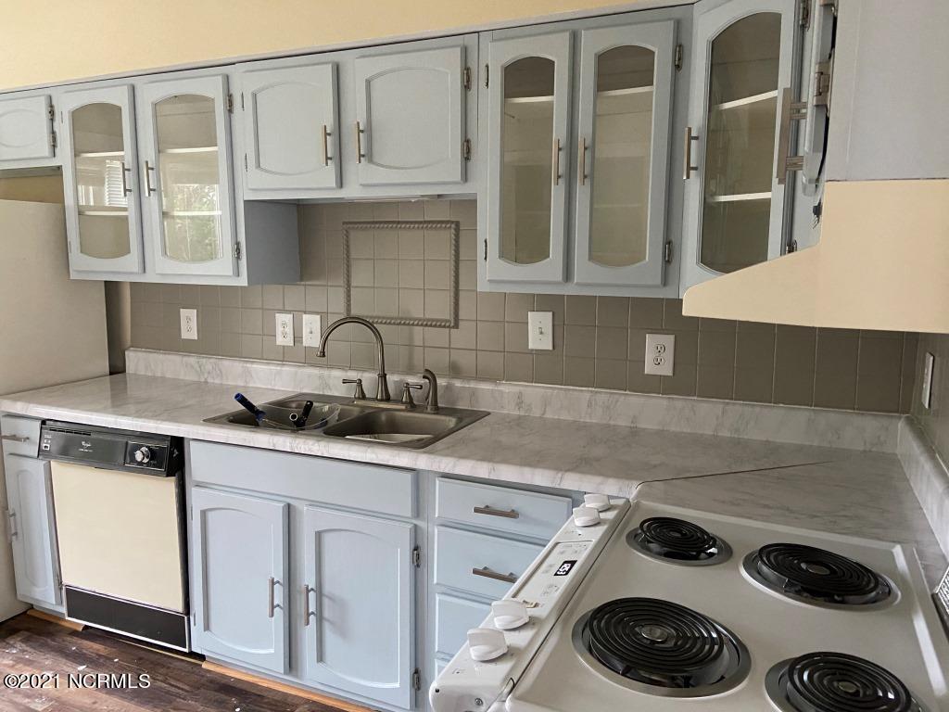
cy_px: 356
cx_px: 474
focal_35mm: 26
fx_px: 713
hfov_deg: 67.3
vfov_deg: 53.1
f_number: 1.8
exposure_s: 1/60
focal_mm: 4.25
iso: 400
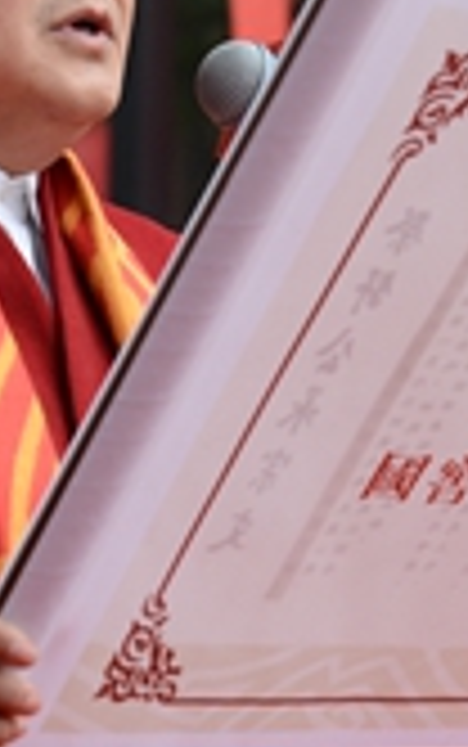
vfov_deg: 7.2
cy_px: 220
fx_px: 5949
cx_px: 320
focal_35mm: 292
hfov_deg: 4.5
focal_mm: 95
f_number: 5
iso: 800
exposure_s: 1/320
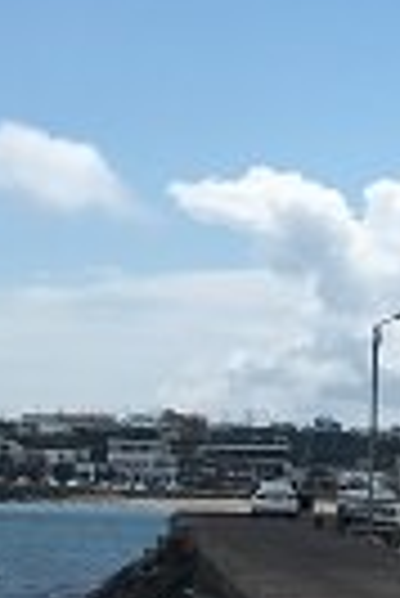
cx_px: 337
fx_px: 2410
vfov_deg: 14.1
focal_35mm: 145
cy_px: 477
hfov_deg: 9.5
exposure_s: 1/2747
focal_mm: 4.15
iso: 25
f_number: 2.2
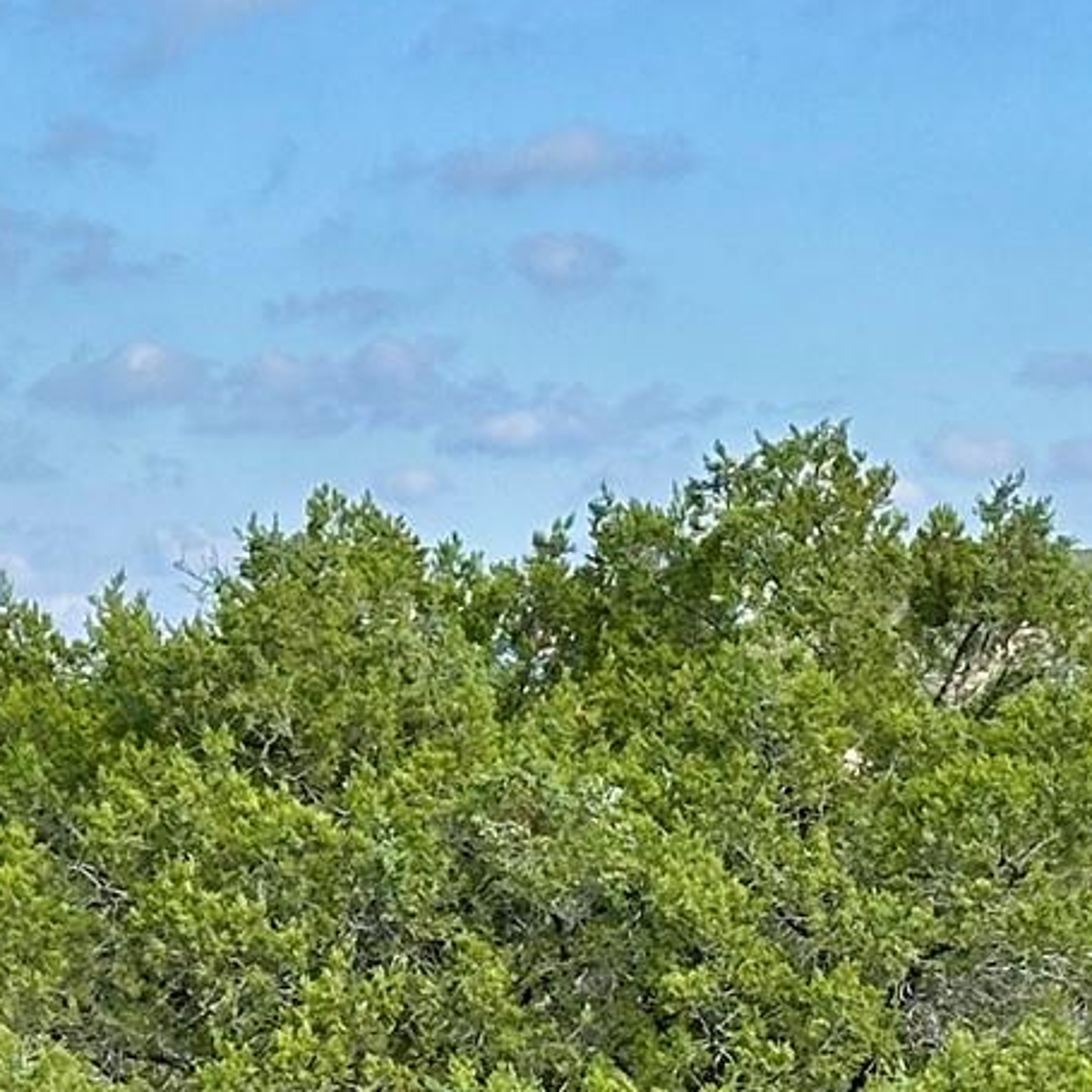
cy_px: 900
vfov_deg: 9.1
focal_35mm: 191
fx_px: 6817
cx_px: 895
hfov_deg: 9.1
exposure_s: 1/3155
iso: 64
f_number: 1.78
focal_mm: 6.86
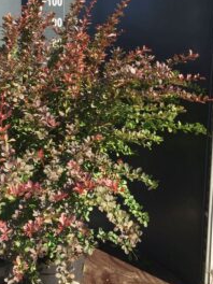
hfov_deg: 32.6
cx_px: 69
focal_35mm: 44
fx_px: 361
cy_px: 97
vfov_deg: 42.4
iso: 32
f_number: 2.2
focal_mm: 4.15
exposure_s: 1/501
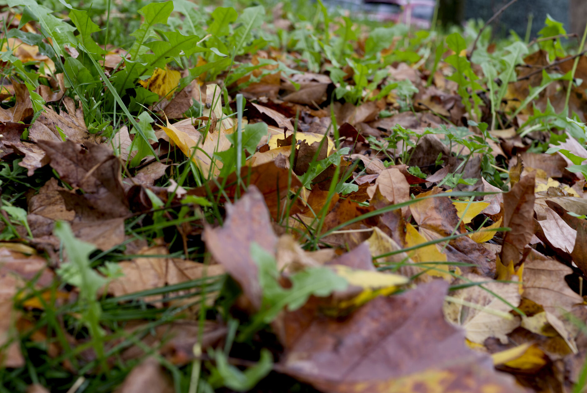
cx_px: 265
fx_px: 898
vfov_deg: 24.7
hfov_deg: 36.2
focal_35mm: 55
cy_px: 209
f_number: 5.6
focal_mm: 43
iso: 200
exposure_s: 1/125
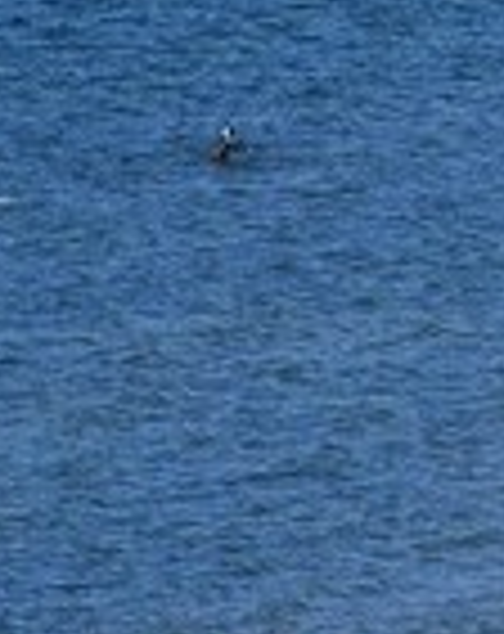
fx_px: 34982
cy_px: -1362
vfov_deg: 1.0
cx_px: 2601
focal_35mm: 1868
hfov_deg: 0.8
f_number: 11
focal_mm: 175
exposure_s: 1/320
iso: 200
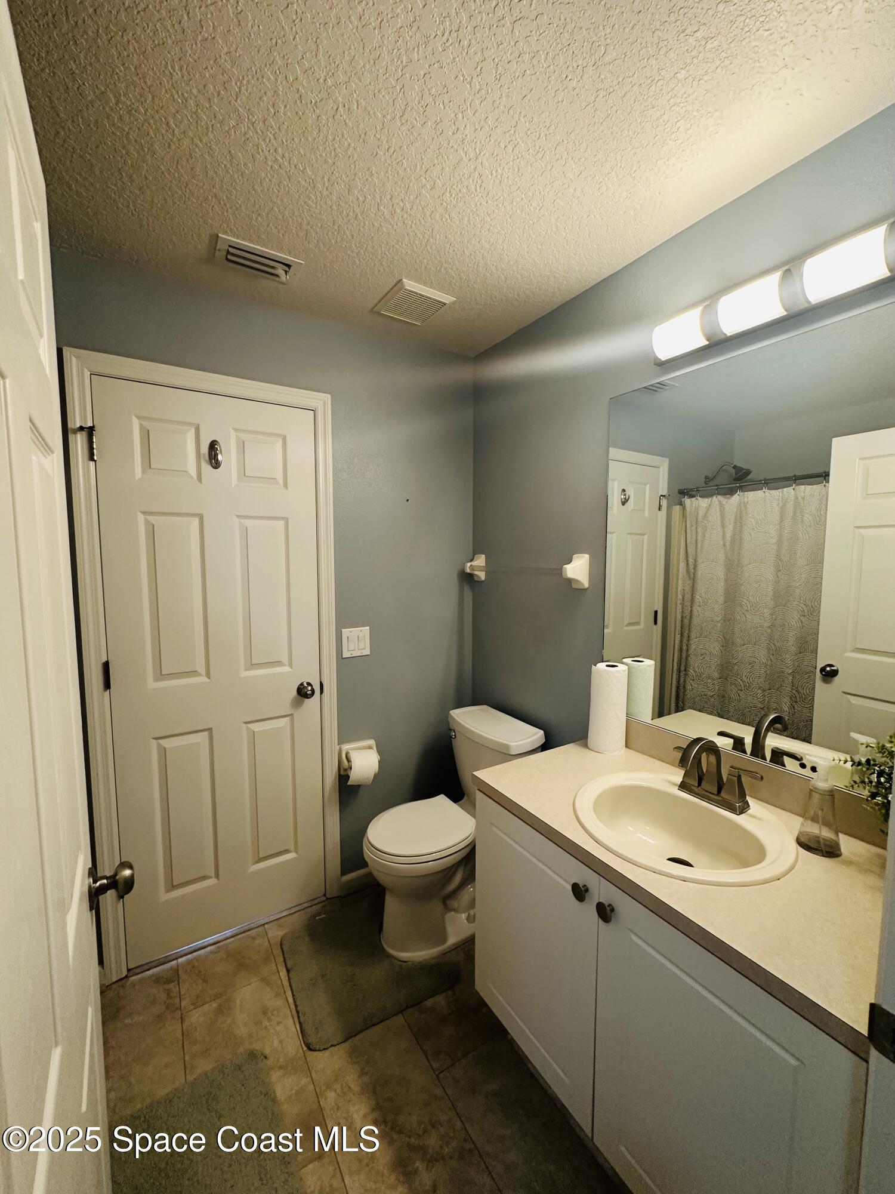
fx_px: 483
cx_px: 448
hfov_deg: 85.7
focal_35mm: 14
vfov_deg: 102.1
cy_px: 597
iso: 250
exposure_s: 1/120
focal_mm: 2.22
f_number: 2.2
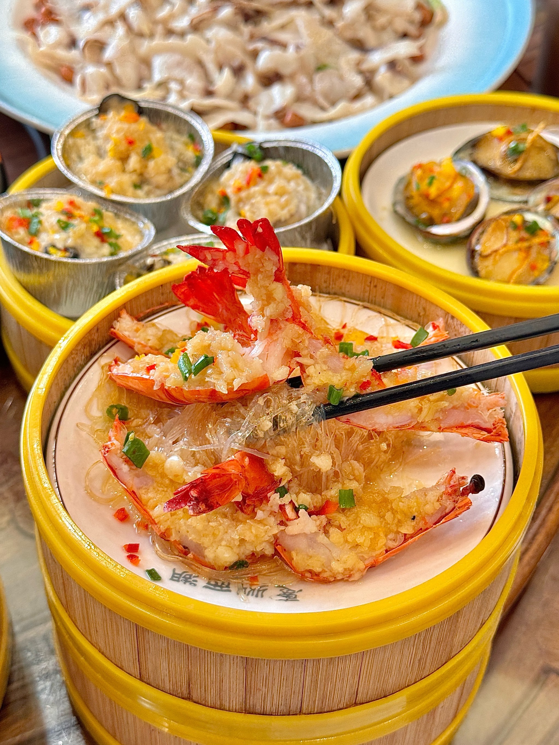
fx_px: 1034
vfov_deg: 39.7
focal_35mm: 48
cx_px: 280
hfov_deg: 30.3
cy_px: 372
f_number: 1.78
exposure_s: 1/100
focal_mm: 6.86
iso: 80
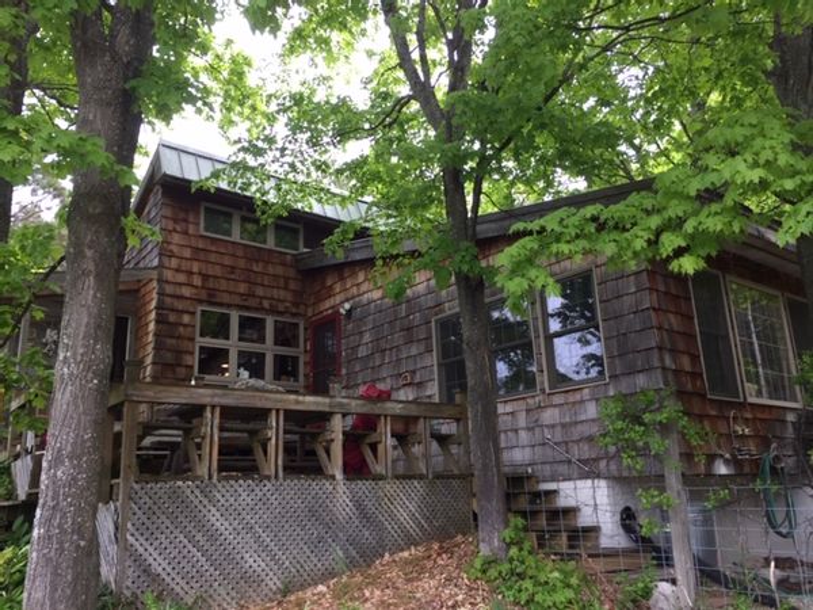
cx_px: 406
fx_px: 681
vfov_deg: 48.2
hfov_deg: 61.7
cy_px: 305
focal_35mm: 29
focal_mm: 4.15
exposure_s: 1/60
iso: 40
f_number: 2.2
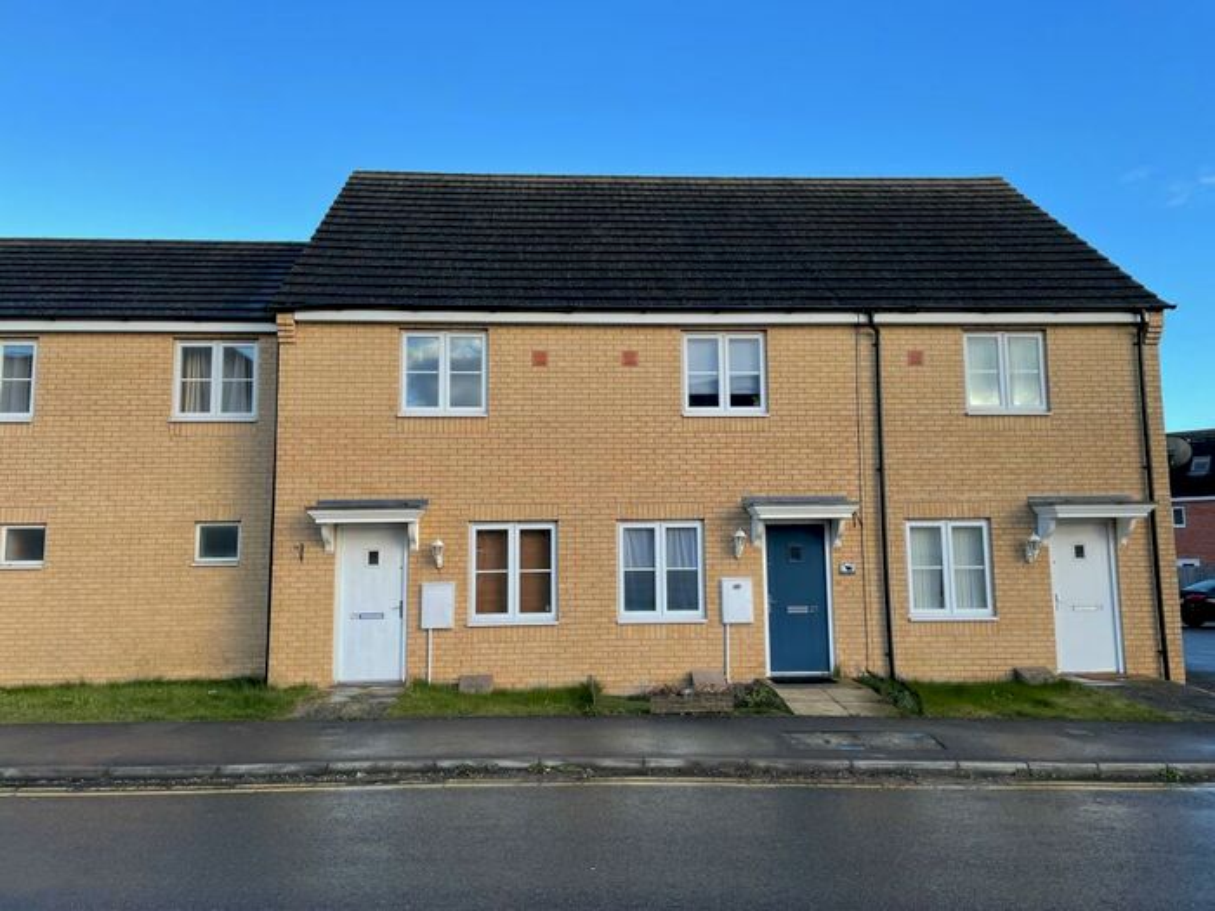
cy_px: 456
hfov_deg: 67.3
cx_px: 608
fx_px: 913
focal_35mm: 26
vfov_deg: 53.1
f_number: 1.6
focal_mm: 4.2
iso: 32
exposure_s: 1/875
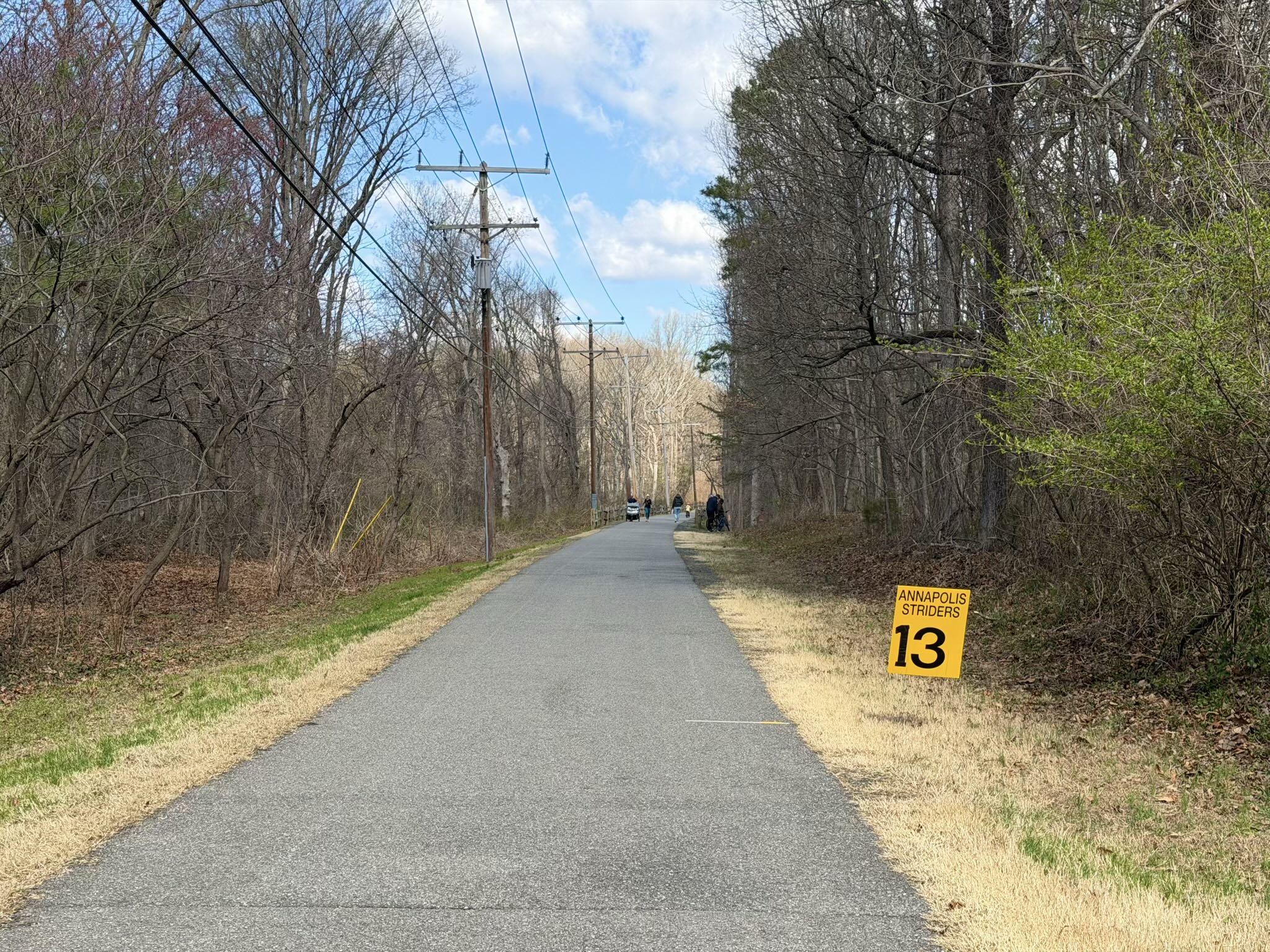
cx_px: 635
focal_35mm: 48
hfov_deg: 39.7
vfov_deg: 30.3
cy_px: 476
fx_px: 1761
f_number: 1.78
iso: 64
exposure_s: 1/2494
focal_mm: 6.76
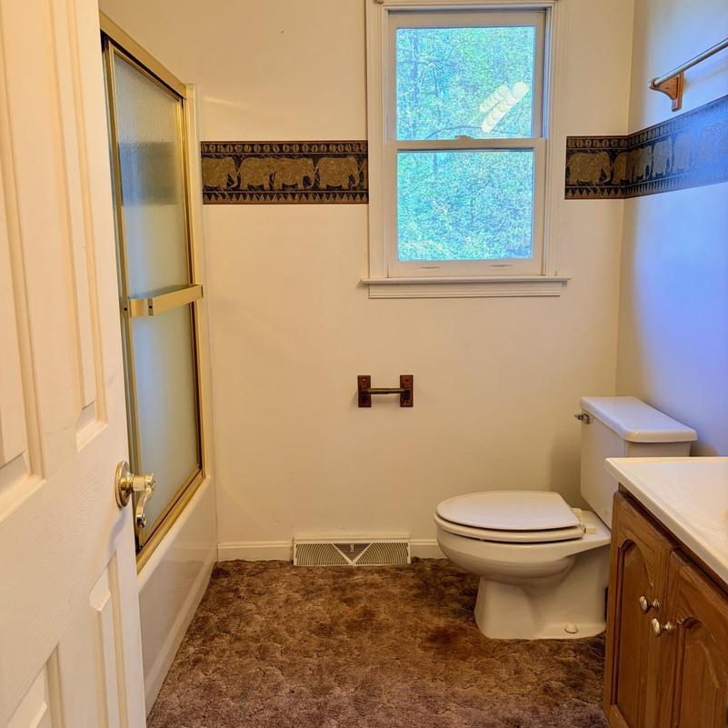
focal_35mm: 31
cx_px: 361
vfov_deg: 52.5
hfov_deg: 52.5
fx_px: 738
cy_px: 379
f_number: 1.6
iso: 80
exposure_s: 1/60
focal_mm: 5.96
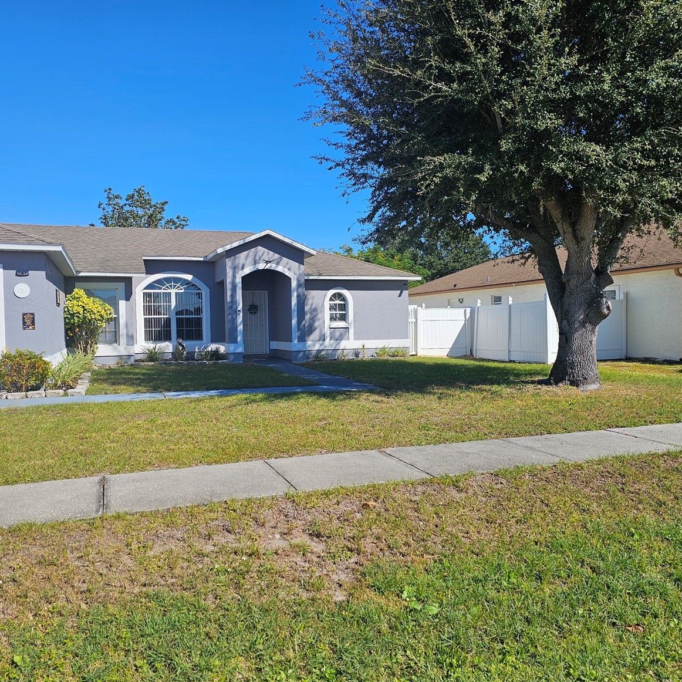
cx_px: 336
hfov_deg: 57.3
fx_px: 624
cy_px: 346
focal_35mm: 28
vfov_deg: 57.3
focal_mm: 6.3
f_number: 1.7
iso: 16
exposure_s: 1/1437
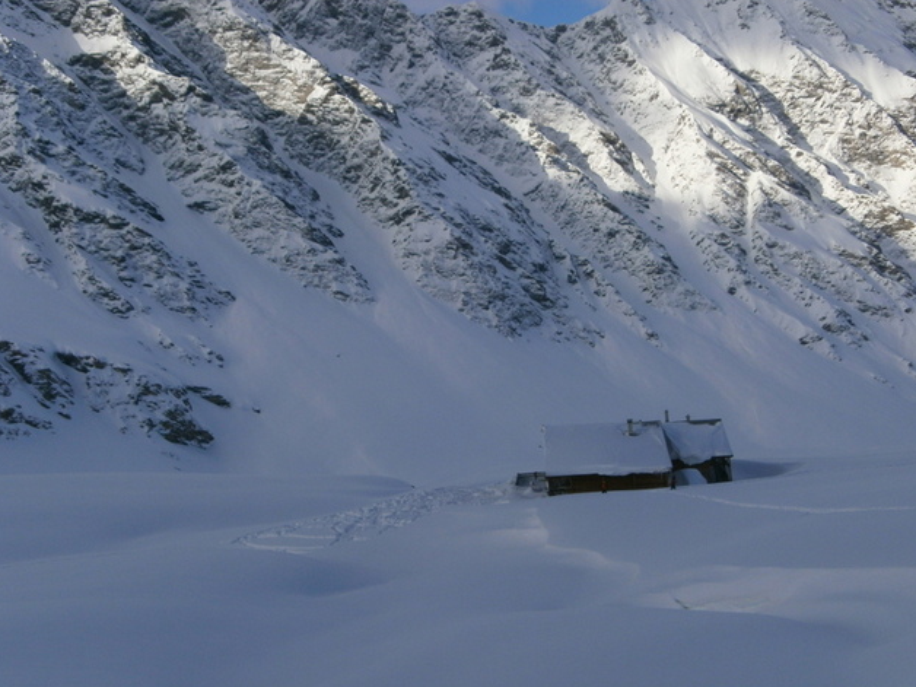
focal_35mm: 54
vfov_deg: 27.0
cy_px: 340
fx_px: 1429
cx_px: 458
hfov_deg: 35.5
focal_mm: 9.4
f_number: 4.1
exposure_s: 1/1250
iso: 100
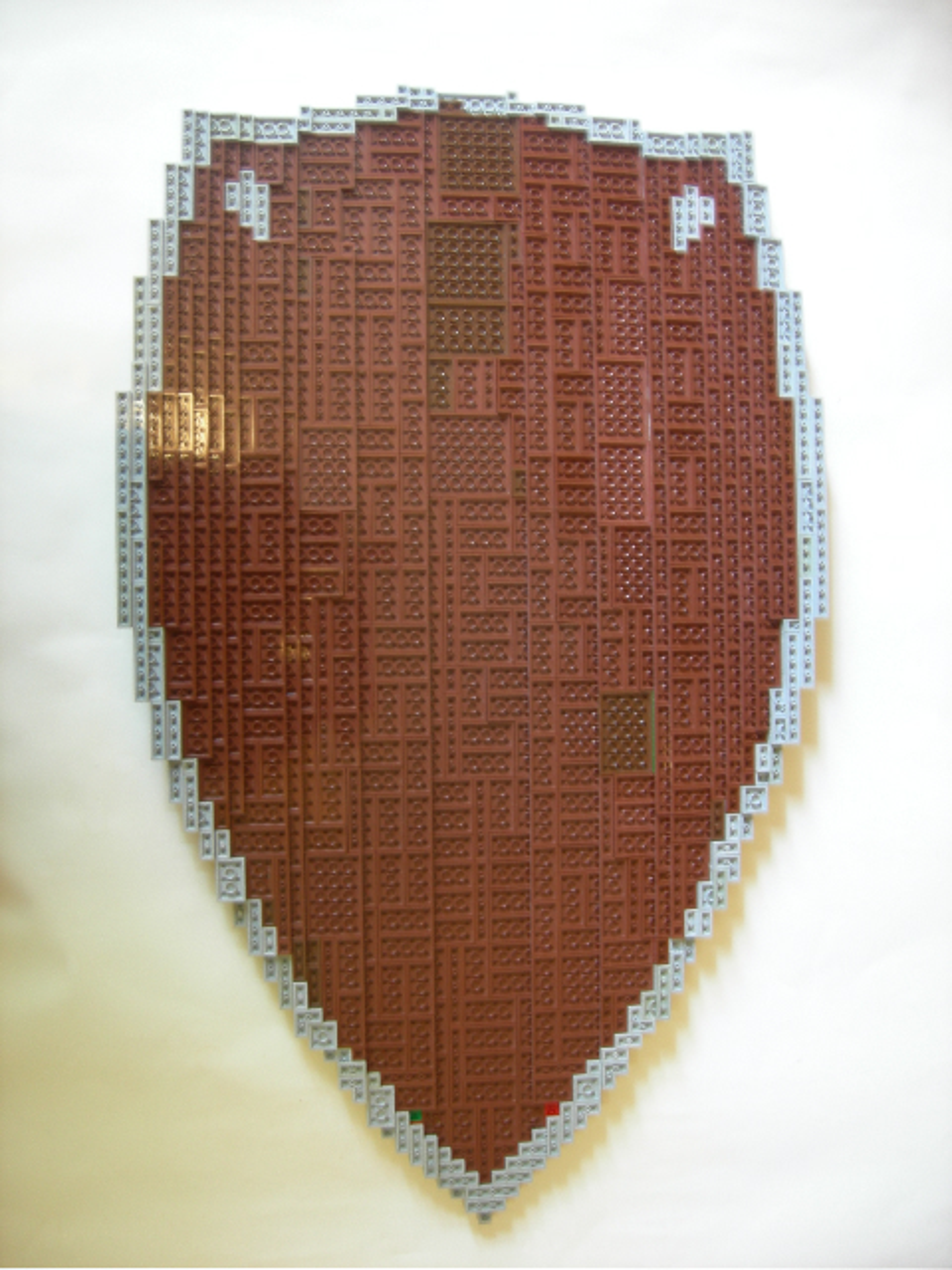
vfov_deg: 51.4
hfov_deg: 39.7
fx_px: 1320
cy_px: 635
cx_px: 476
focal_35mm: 36
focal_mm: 7.5
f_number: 2.7
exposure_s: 1/7.9
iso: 64
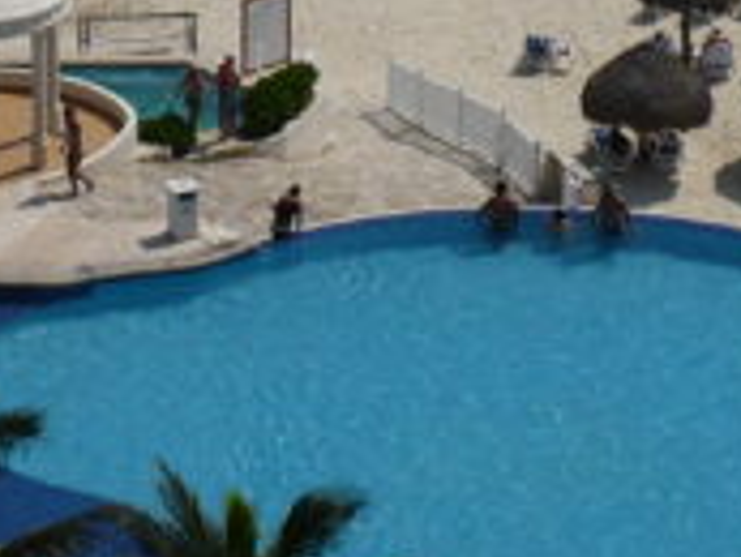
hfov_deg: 13.9
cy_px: -296
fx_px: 3020
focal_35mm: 141
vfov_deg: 10.2
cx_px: 167
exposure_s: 1/1000
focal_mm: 5.8
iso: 100
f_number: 8
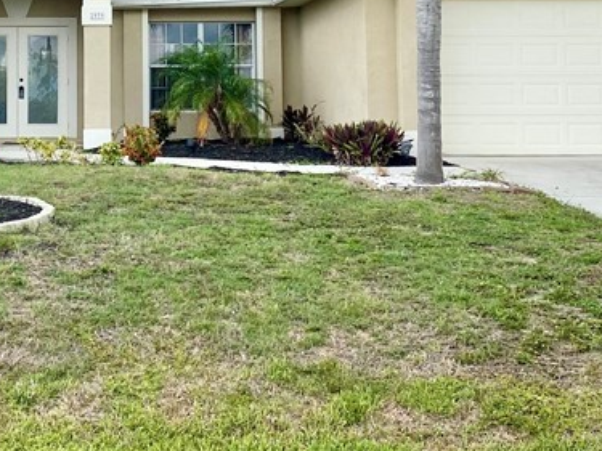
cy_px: 14
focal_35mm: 71
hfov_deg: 26.6
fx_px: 1234
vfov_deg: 20.2
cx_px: 82
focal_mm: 4.25
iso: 32
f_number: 1.8
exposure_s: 1/2890
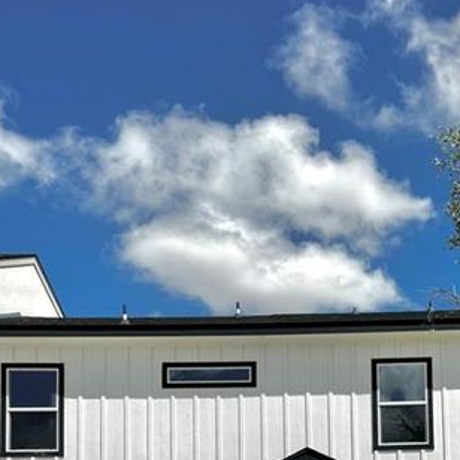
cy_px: 476
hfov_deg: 36.8
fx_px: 692
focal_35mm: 46
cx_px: 237
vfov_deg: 33.2
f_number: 1.78
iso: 80
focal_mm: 6.76
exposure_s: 1/12346
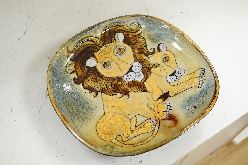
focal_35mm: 45
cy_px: 82
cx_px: 124
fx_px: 310
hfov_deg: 43.6
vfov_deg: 29.9
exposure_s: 1/160
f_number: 8
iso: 2500
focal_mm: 30
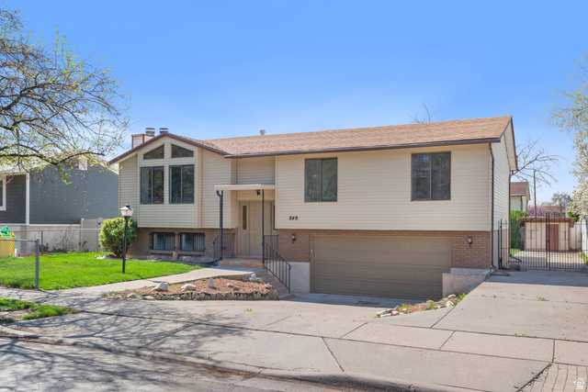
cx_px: 294
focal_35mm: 30
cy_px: 196
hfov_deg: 61.9
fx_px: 490
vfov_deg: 43.6
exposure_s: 1/125
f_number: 8
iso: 800
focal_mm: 30
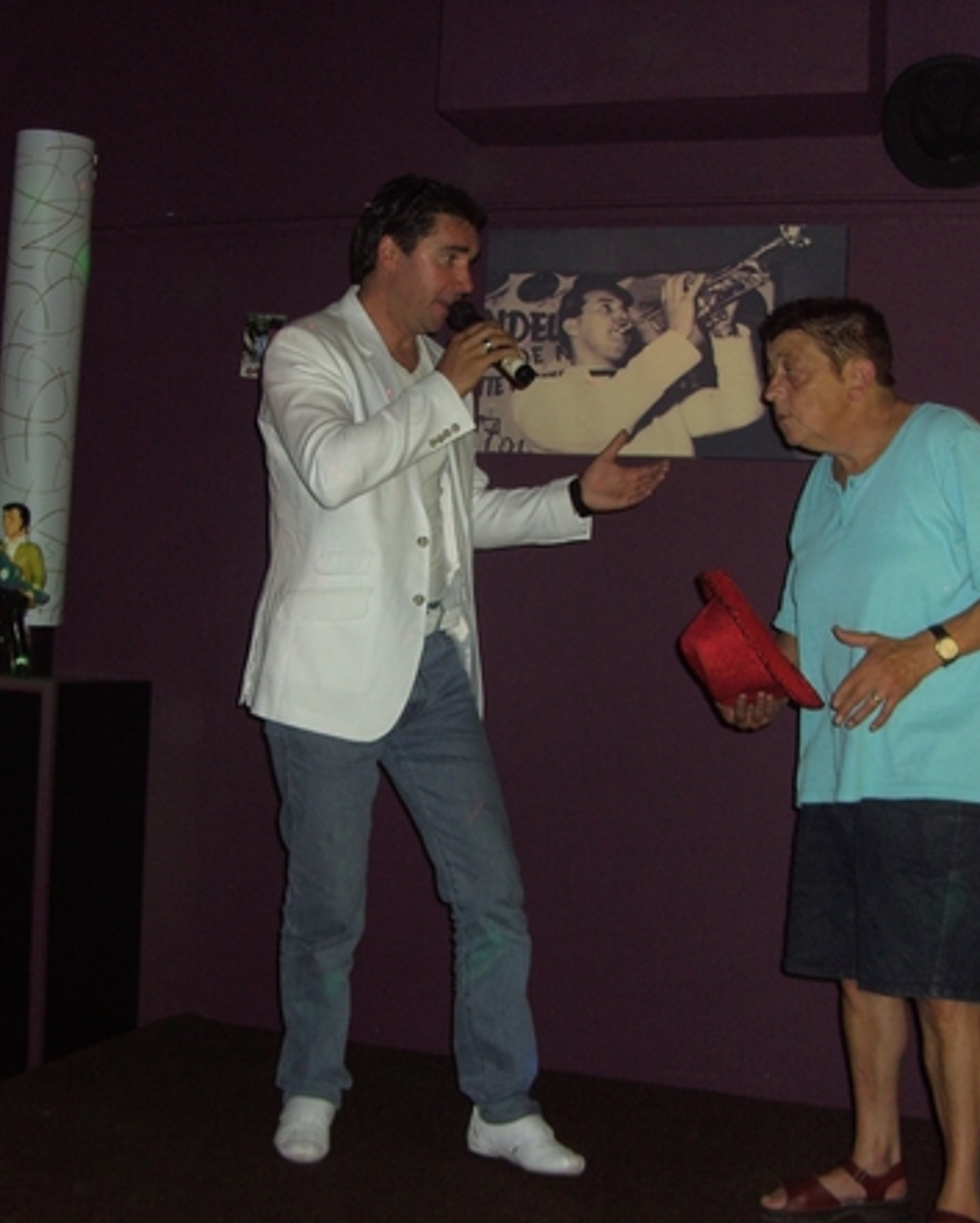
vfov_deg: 38.0
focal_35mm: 49
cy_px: 603
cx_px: 426
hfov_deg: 30.8
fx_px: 1775
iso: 100
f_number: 2.8
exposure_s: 1/50
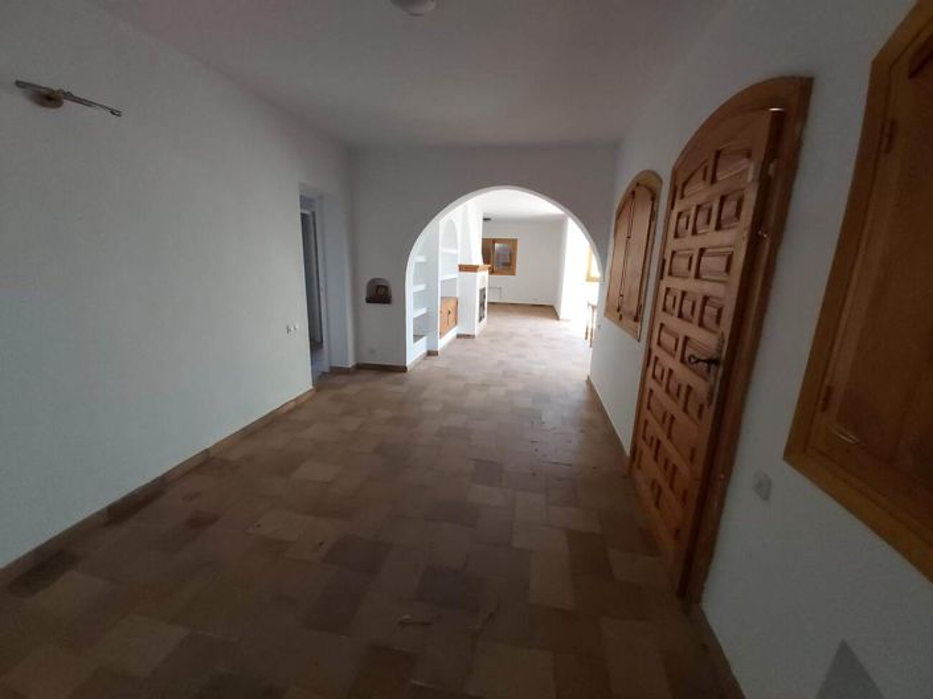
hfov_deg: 110.6
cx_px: 466
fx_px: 323
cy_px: 350
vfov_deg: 94.4
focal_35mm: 12
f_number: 2.2
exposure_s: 1/50
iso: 160
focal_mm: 1.42
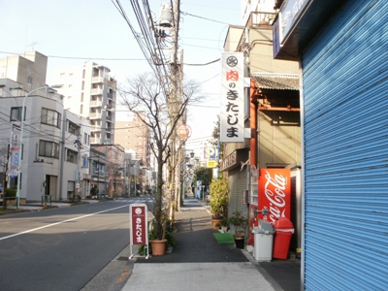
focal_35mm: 36
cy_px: 146
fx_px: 404
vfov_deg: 39.7
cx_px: 194
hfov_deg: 51.4
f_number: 5.6
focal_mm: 6.3
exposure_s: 1/125
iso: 100
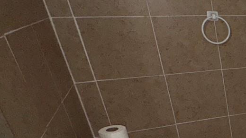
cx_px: 348
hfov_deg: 30.2
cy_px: 138
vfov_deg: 24.3
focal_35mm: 47
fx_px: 307
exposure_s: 1/122
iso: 64
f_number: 2.2
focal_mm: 2.22
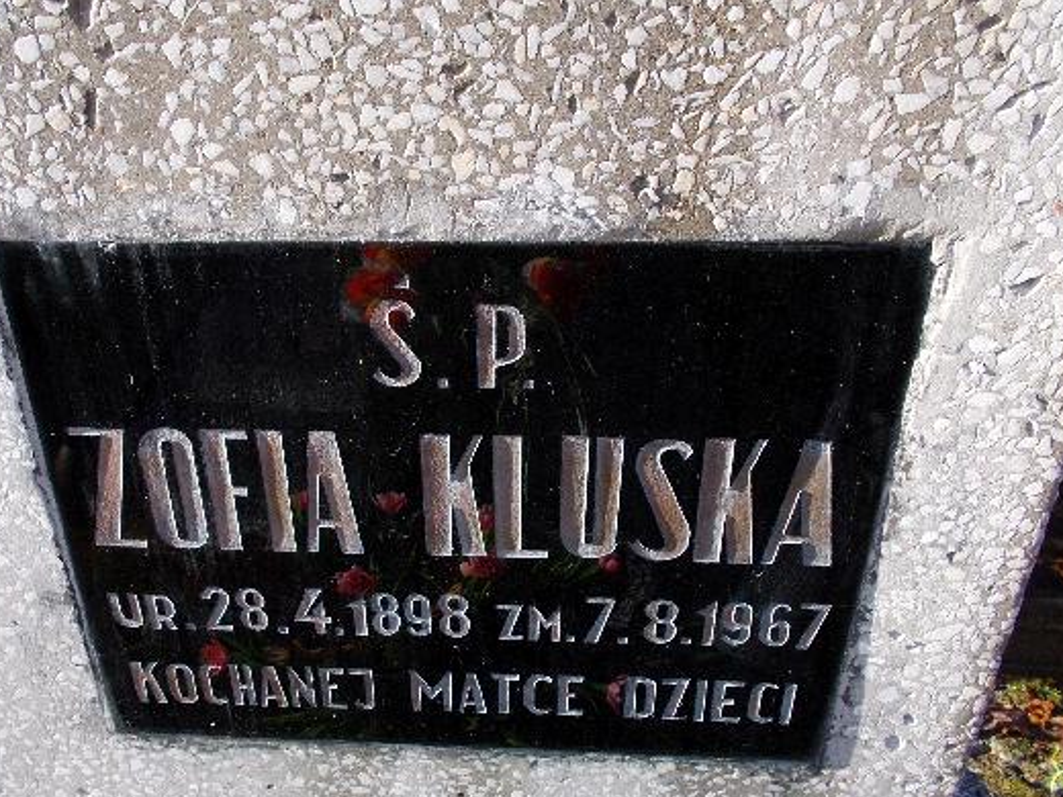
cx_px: 431
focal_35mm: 32
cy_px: 421
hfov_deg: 56.4
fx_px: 983
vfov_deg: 44.1
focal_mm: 4.6
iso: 80
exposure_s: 1/125
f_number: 3.2
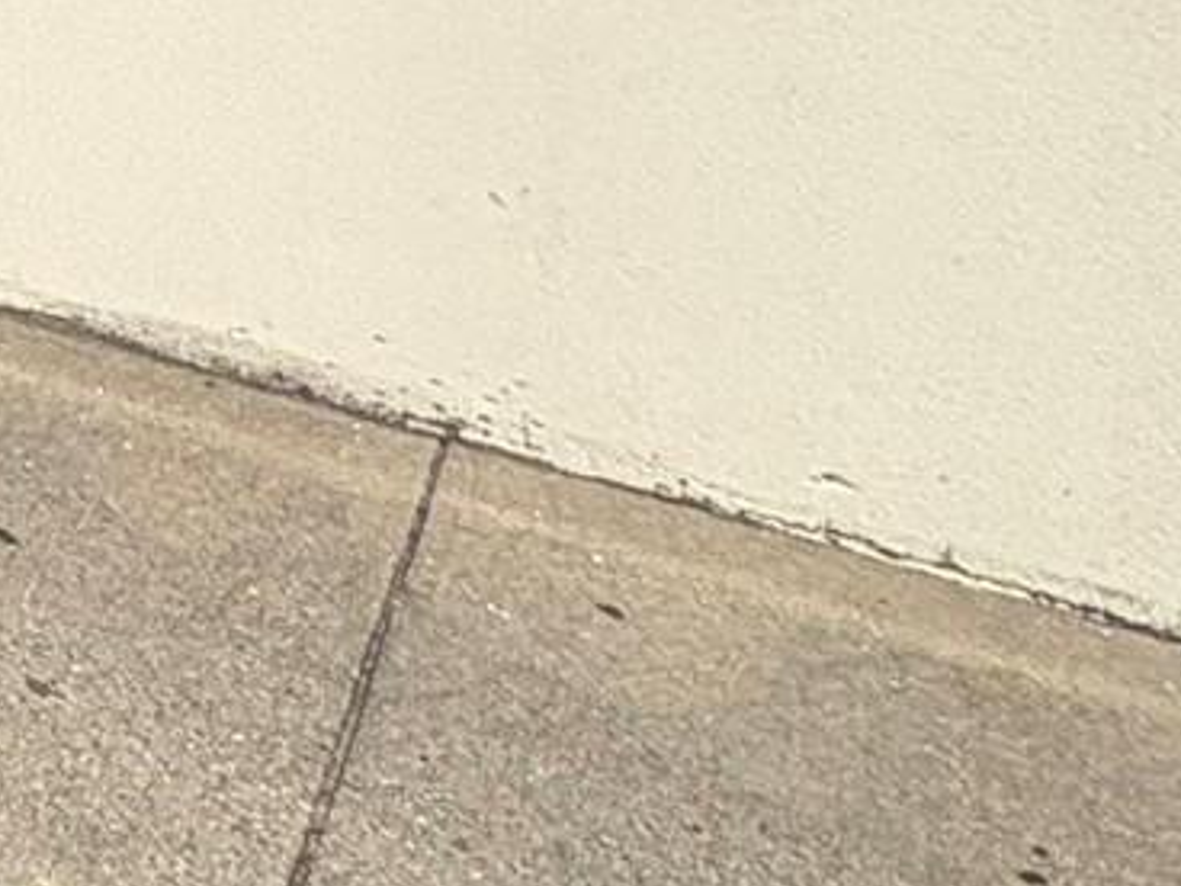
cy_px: -1091
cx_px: -1155
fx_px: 2661
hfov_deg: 17.8
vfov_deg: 14.3
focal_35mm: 78
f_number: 2.2
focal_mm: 2.22
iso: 40
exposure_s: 1/1600
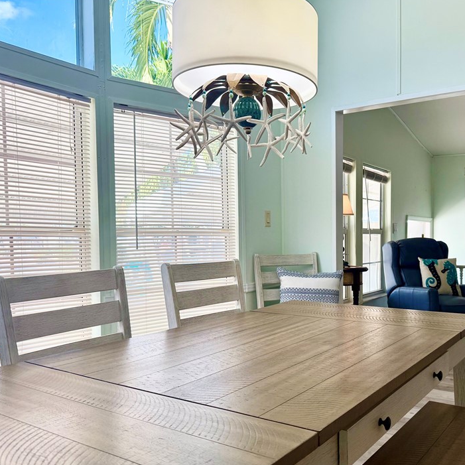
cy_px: 249
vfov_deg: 52.5
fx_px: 471
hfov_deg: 51.8
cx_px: 299
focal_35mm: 31
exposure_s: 1/617
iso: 100
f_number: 1.78
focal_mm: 6.76
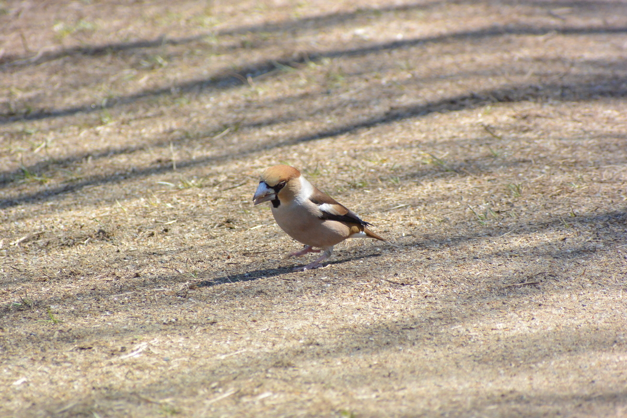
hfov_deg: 2.5
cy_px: 209
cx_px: 314
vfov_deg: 1.7
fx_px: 14106
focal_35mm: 810
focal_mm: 300
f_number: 6.3
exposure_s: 1/500
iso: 320
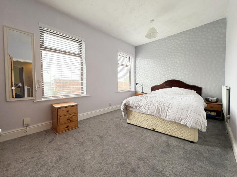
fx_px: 96
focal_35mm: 14
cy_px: 88
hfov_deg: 102.1
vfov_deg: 85.7
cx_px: 118
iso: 200
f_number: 2.2
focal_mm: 2.22
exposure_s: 1/99
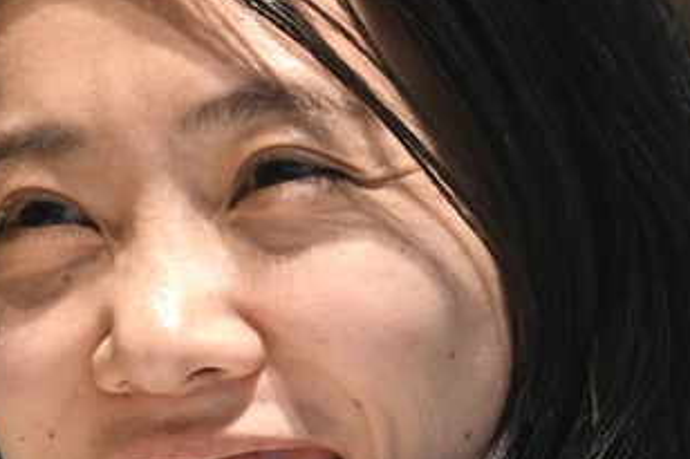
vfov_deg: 5.8
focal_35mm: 234
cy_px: 506
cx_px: 849
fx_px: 4482
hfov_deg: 8.7
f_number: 2.8
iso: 400
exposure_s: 1/125
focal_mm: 40
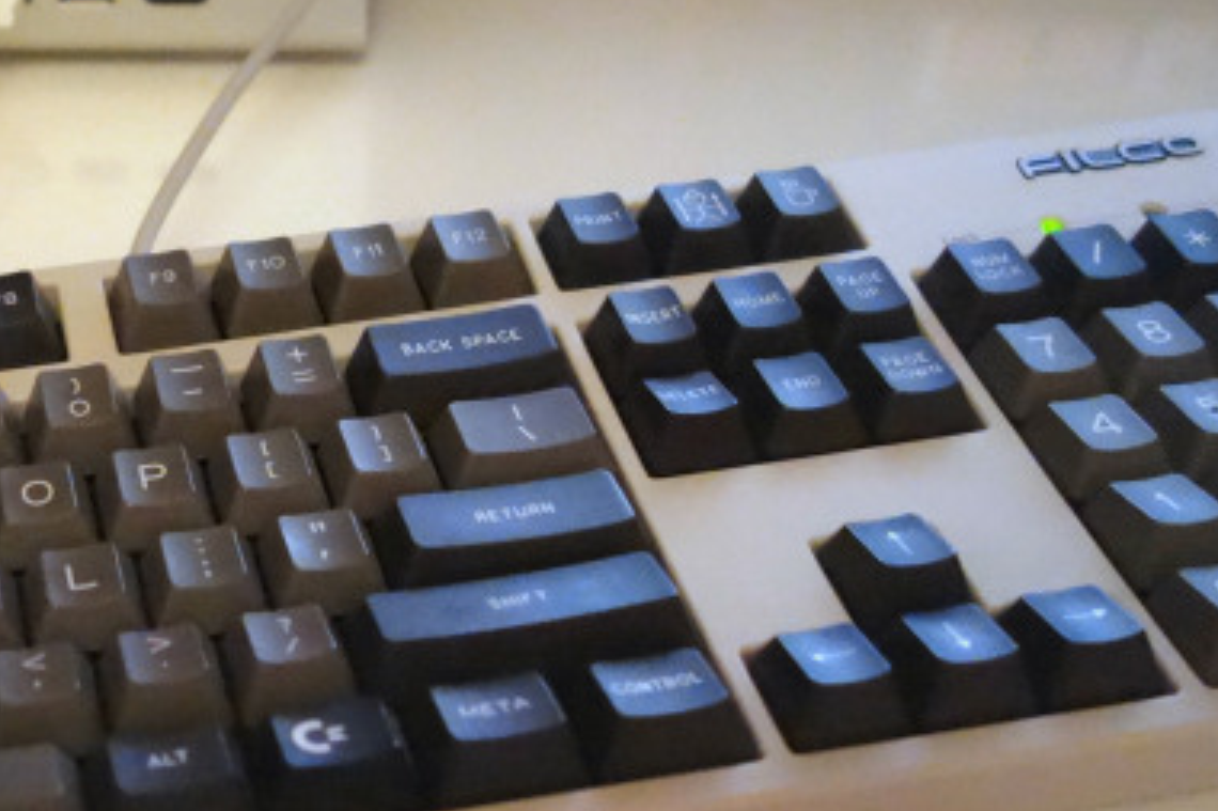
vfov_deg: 22.9
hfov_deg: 32.3
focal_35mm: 59
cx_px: 122
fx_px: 1995
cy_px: 335
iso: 6400
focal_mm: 10.4
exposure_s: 1/500
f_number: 1.8
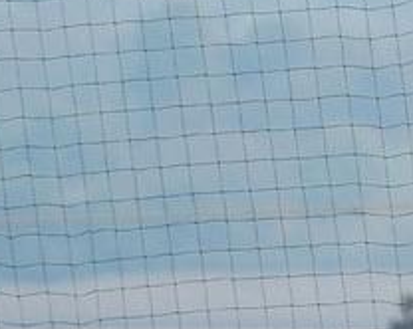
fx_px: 17646
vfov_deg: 1.1
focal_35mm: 1445
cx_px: 1465
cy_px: -52
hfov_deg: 1.3
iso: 80
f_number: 5
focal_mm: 200
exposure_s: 1/500
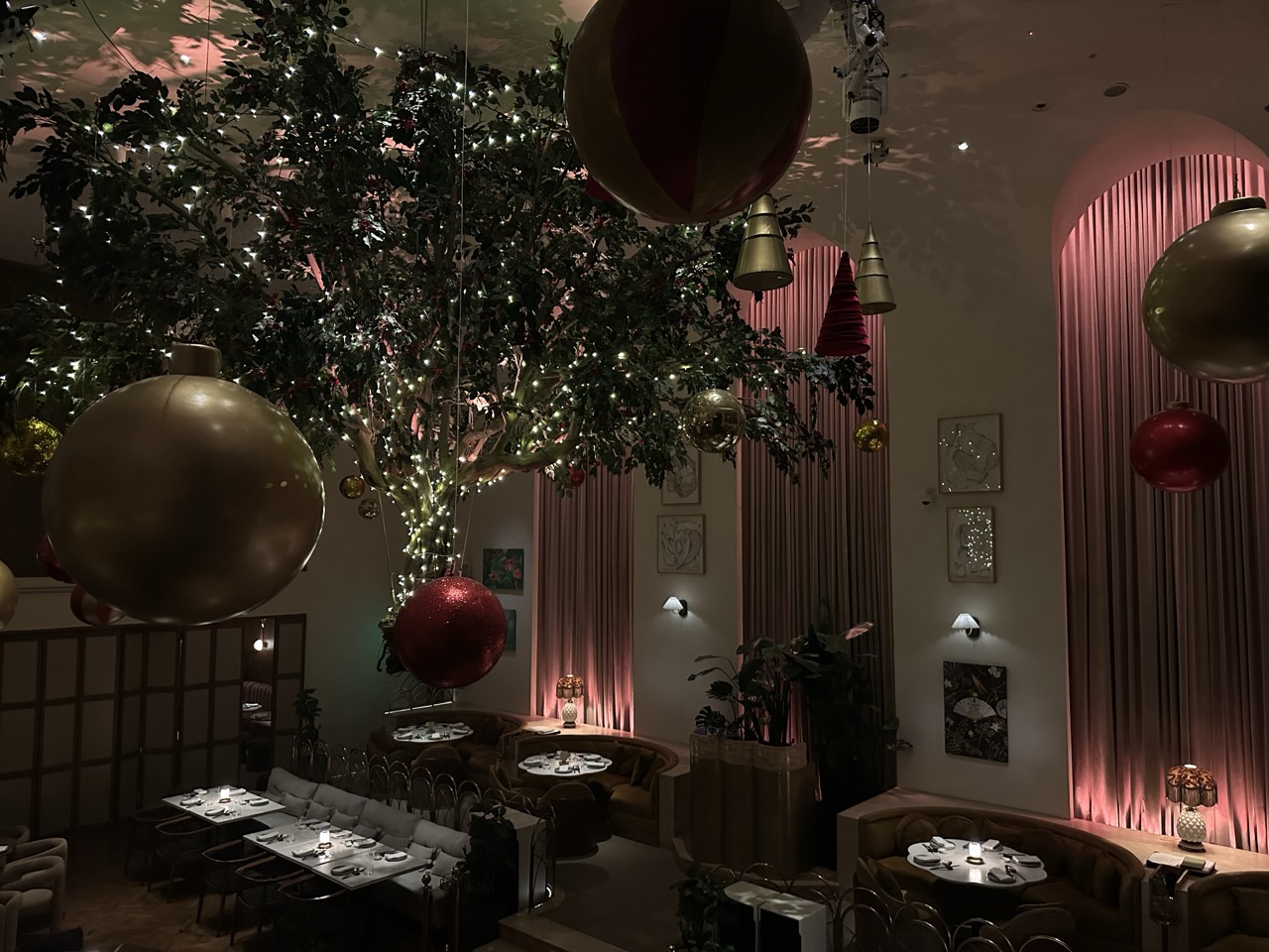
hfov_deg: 71.6
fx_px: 880
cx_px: 634
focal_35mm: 24
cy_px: 476
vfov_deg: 56.8
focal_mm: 6.86
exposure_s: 1/40
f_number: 1.78
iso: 800
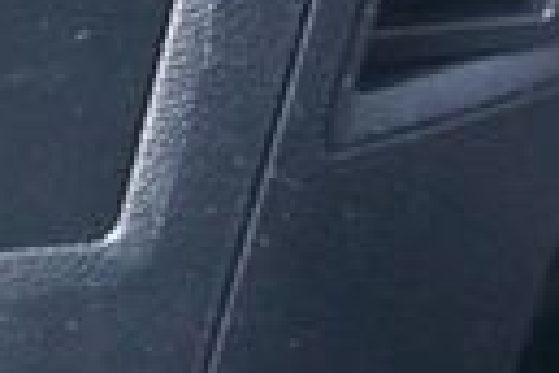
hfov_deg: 11.0
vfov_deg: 8.0
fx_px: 2663
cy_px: 100
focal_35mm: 171
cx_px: -507
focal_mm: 23
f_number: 4
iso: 6400
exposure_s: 1/30
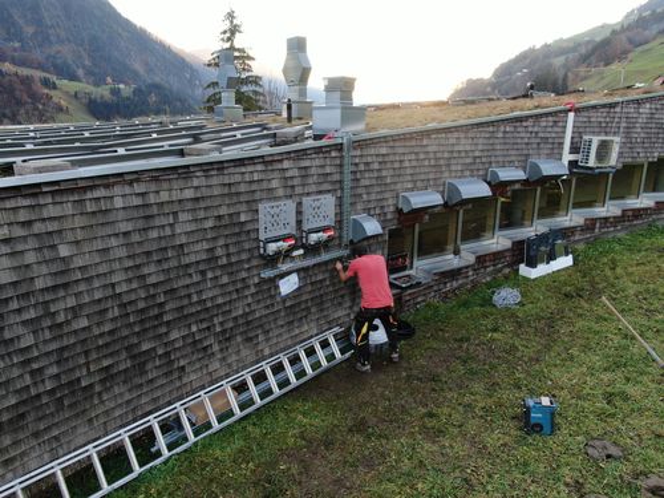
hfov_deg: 71.6
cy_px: 249
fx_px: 460
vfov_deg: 56.8
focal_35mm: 24
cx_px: 332
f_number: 2.8
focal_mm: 4.39
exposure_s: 1/30
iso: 100
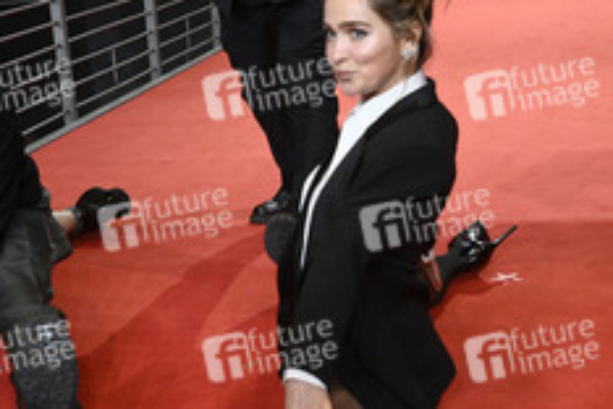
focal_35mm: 81
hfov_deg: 24.9
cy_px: 286
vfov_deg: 16.8
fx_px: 1379
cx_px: 200
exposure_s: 1/250
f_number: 5.6
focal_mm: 42
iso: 5000
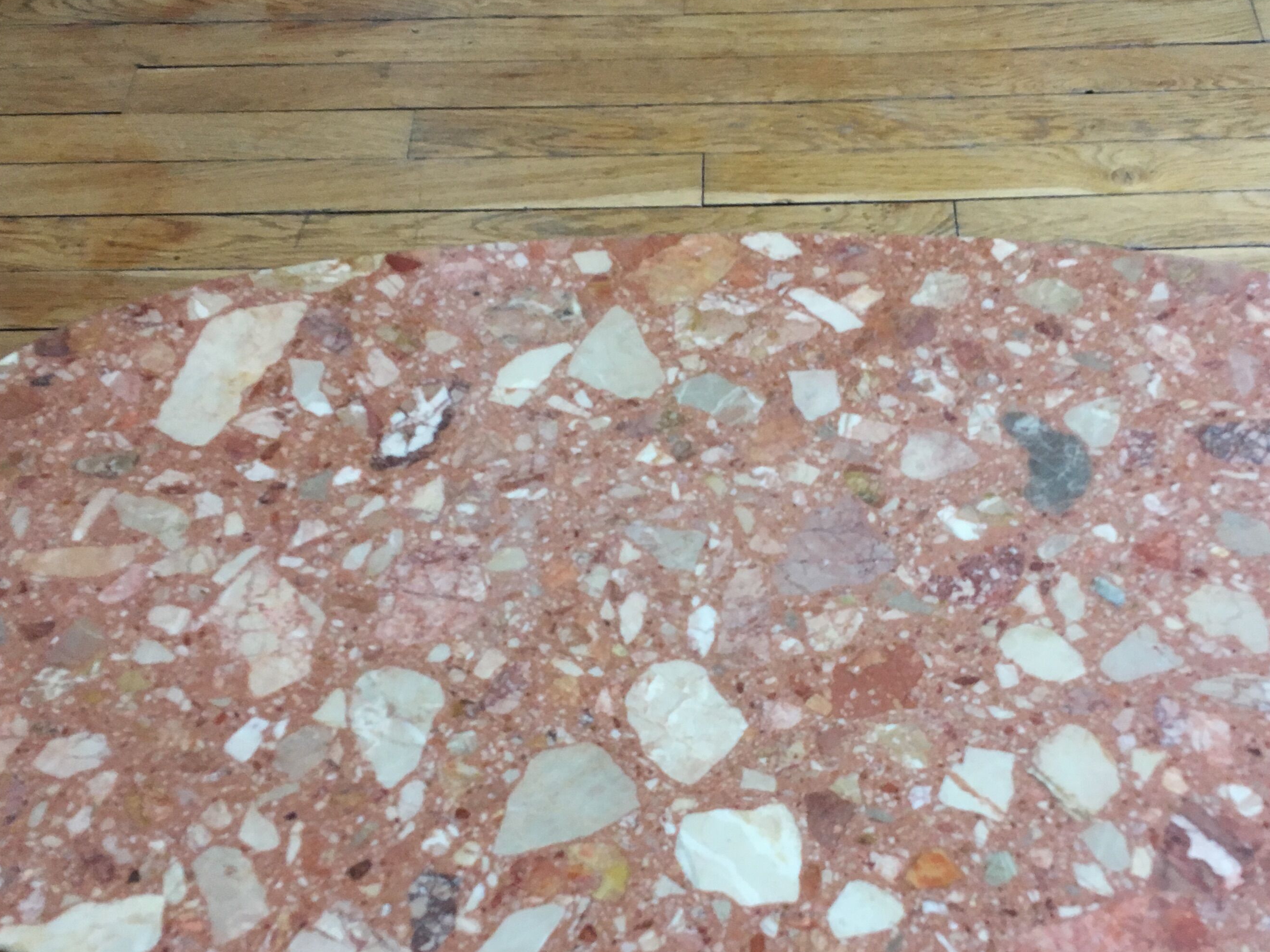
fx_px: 1614
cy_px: 586
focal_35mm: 44
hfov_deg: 42.8
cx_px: 728
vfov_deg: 32.7
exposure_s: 1/33
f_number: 2.2
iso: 125
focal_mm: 4.15
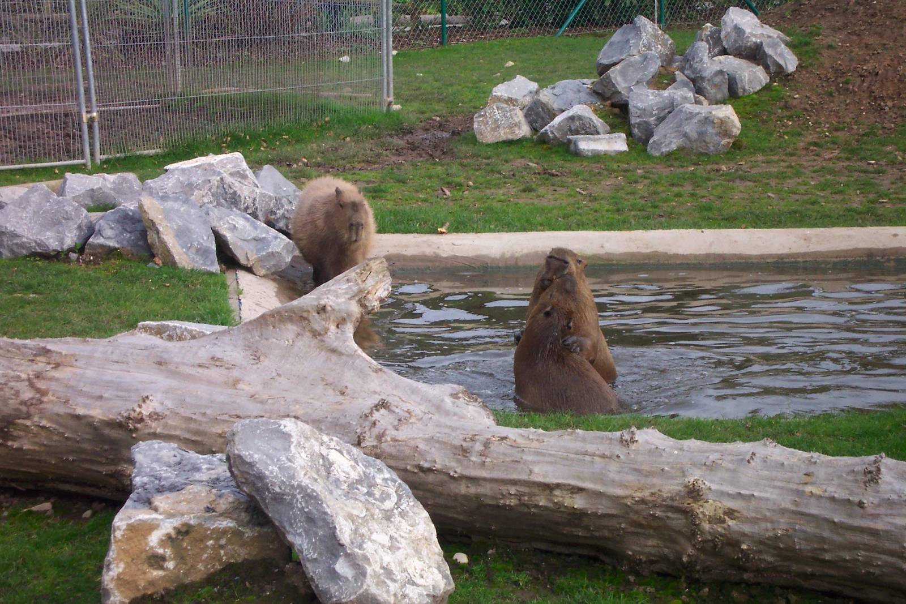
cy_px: 302
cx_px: 453
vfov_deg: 13.0
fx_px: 2643
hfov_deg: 19.5
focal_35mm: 105
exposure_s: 1/250
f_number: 4.7
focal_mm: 21.2
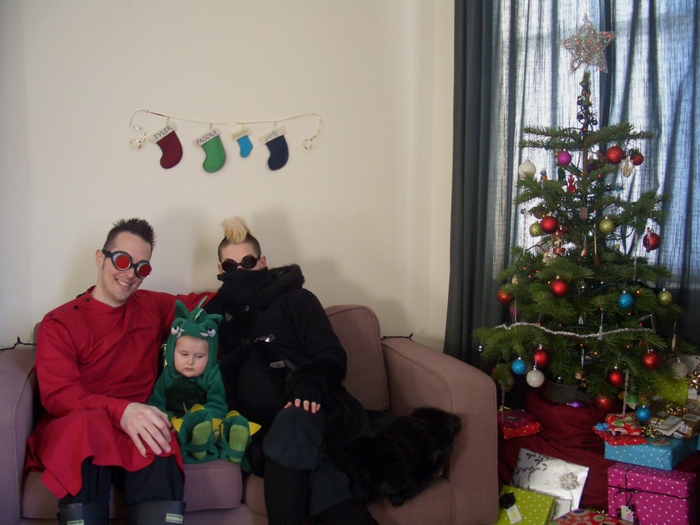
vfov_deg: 40.7
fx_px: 708
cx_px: 350
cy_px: 262
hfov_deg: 52.6
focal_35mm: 35
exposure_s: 1/15
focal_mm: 5.8
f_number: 2.6
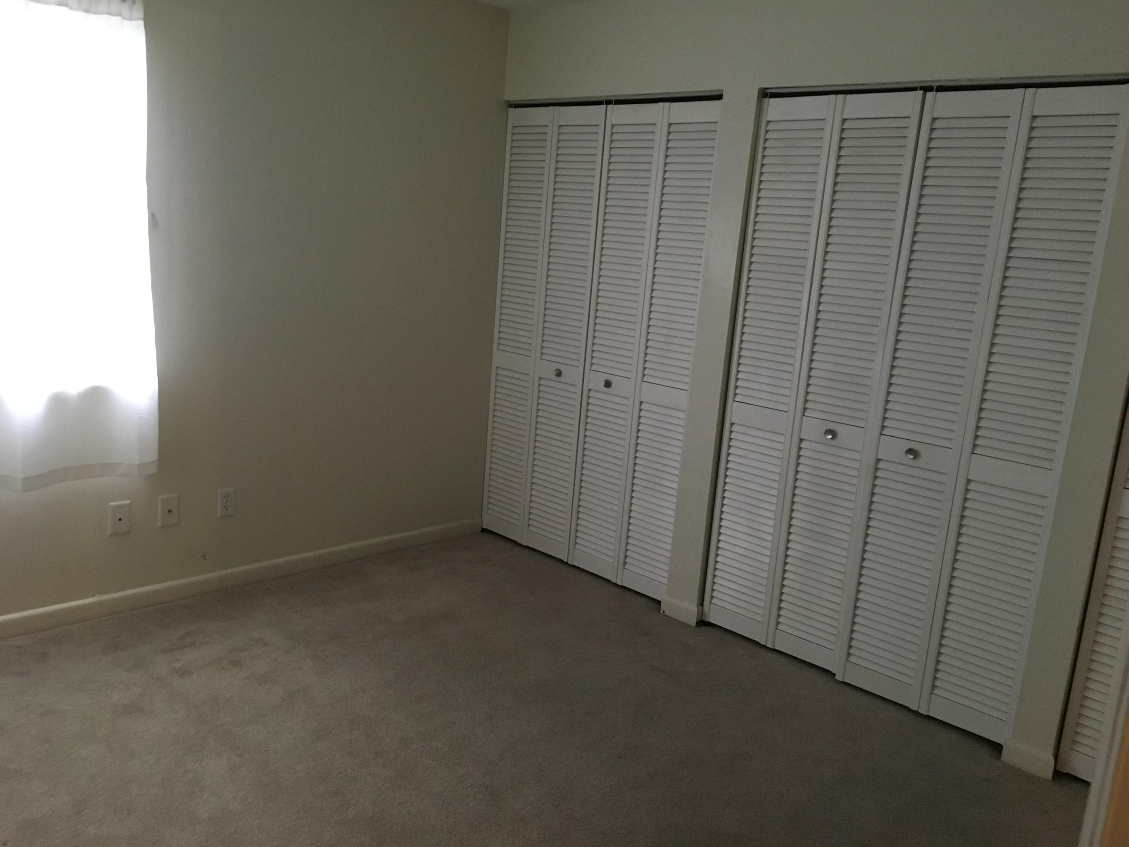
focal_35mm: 29
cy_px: 424
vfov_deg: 48.2
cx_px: 564
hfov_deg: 61.7
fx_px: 946
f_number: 2.2
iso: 200
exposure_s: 1/30
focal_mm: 4.15
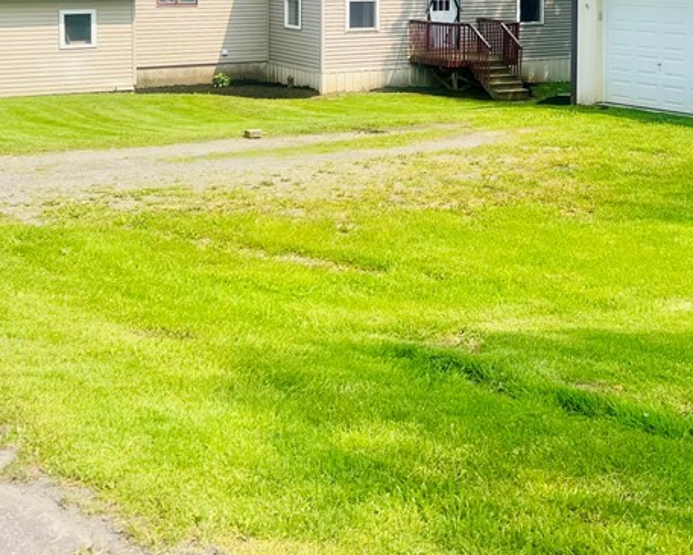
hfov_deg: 32.2
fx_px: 1169
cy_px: -2
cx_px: 541
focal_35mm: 57
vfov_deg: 25.4
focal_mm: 5.7
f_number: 1.5
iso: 50
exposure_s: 1/3460
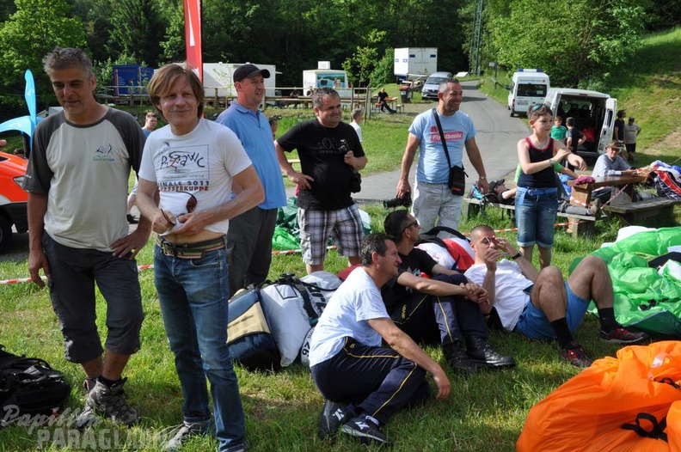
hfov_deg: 53.2
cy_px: 226
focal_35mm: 36
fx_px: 680
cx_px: 340
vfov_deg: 36.8
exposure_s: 1/160
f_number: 13
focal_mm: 24
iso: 200
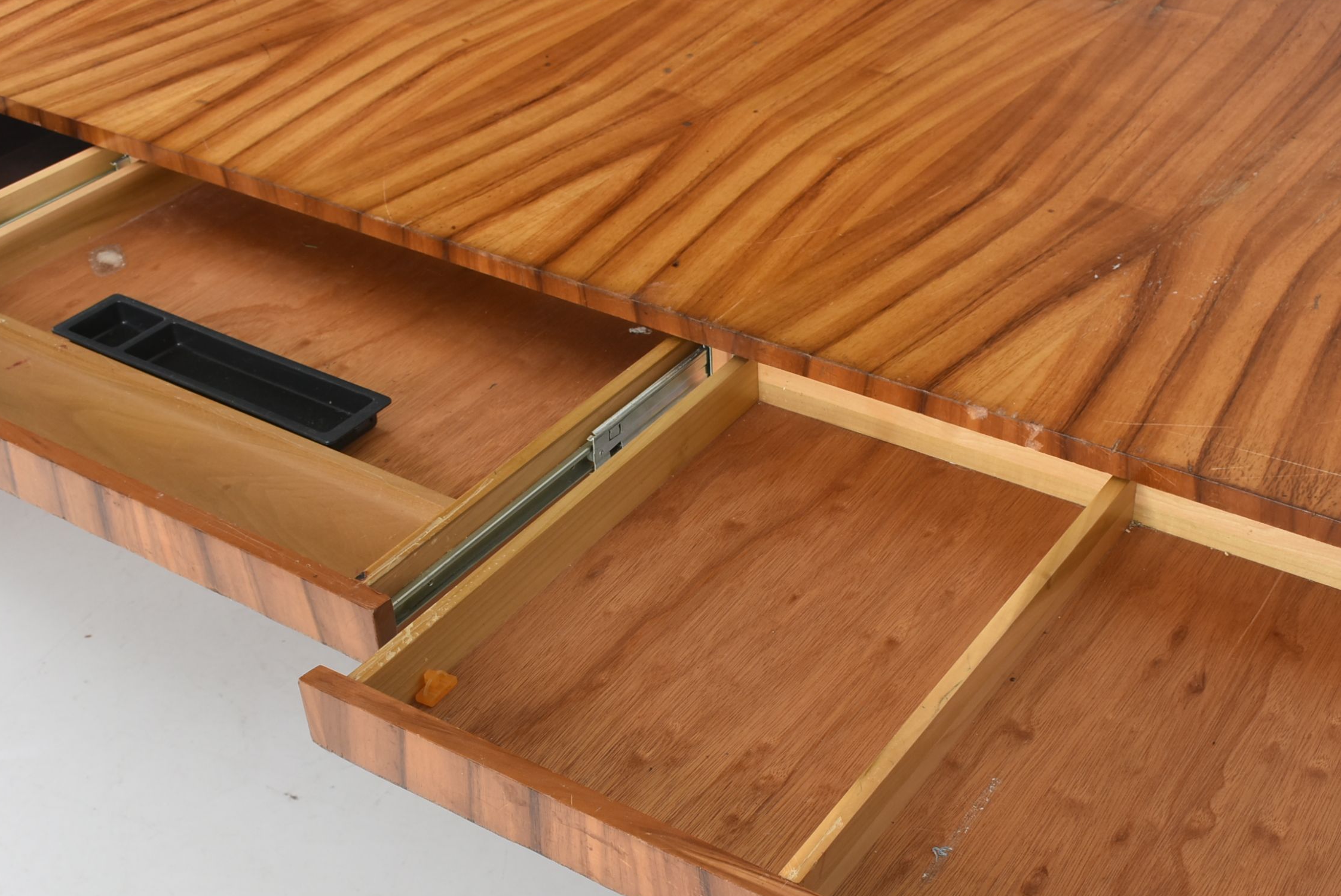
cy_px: 524
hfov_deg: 41.1
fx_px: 1789
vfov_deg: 28.1
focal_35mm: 48
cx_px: 695
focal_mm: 24
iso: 200
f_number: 10
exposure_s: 1/125
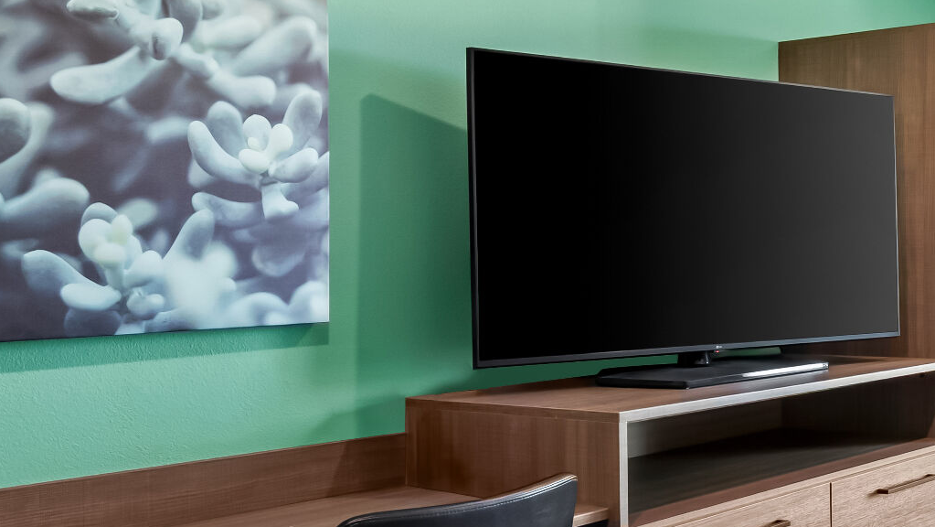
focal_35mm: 43
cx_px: 964
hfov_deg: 40.6
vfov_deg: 27.6
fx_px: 1066
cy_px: 328
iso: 250
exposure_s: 1.3
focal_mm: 14
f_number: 8
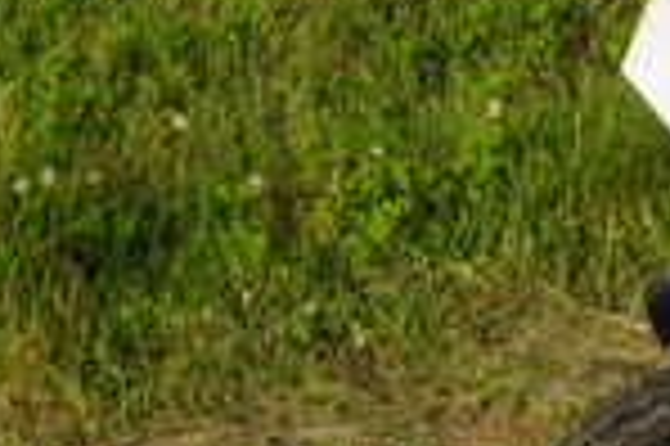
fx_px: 2993
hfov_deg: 12.3
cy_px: -381
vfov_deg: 8.2
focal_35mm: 161
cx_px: 908
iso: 100
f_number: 13
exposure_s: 1/125
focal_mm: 20
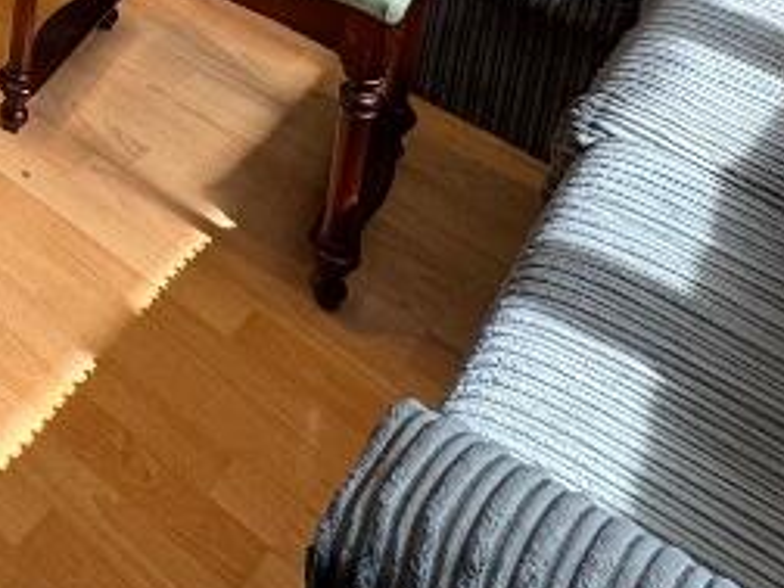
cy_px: -566
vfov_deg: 18.1
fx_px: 1291
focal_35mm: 57
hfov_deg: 26.1
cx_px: -352
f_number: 2.2
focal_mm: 2.22
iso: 125
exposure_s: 1/99
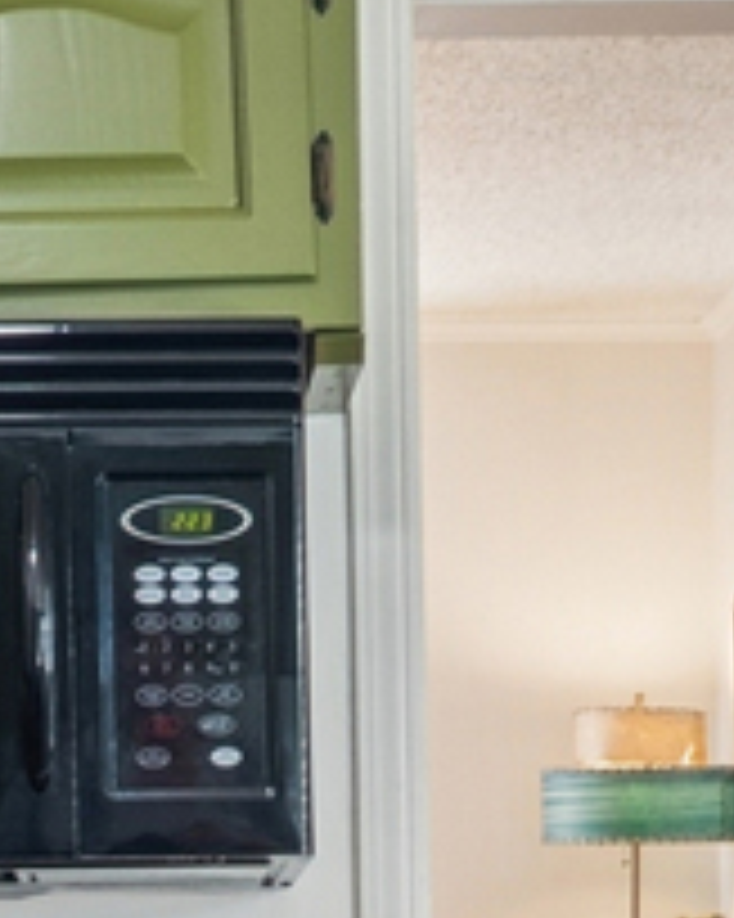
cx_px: -185
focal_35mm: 112
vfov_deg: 16.8
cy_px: 918
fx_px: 3044
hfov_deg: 13.3
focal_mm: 10
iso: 250
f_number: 8
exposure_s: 1/20
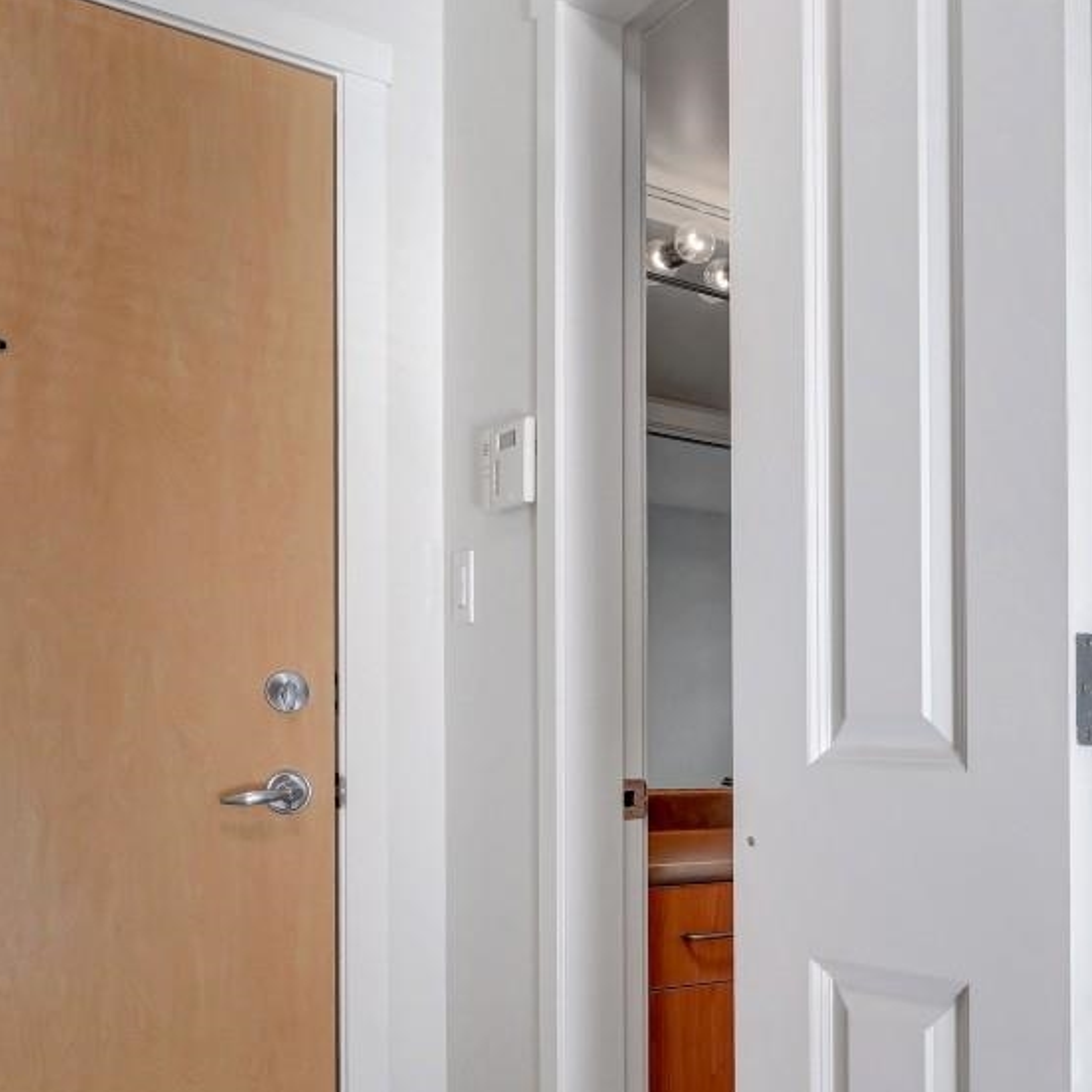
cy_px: 717
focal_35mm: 37
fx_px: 1321
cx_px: 937
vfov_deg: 44.4
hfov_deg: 42.0
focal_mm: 14.8
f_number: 8
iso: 400
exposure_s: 1/60
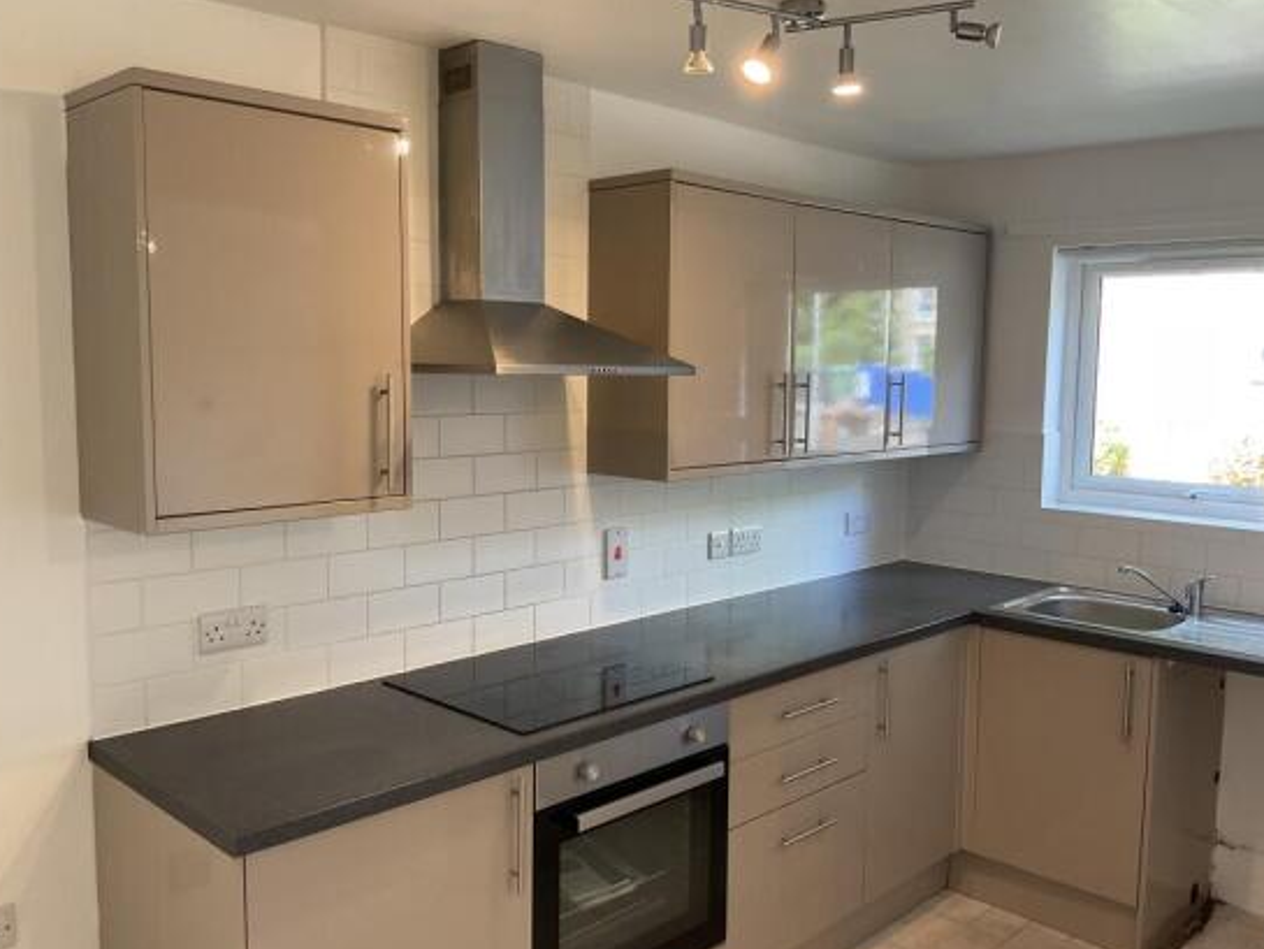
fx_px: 1132
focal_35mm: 31
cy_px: 481
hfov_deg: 58.3
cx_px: 641
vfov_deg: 45.5
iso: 64
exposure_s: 1/50
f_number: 1.8
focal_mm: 3
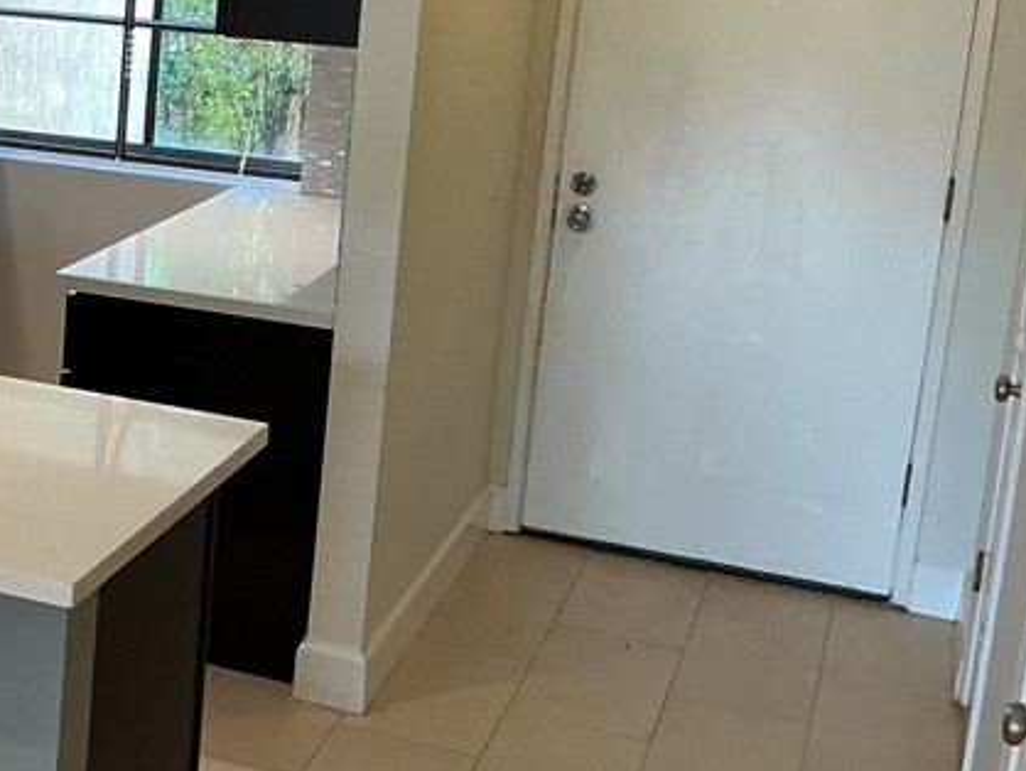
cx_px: -179
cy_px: 228
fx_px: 2106
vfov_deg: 20.6
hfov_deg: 24.9
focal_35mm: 71
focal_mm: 3
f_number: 1.8
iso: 100
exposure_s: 1/60
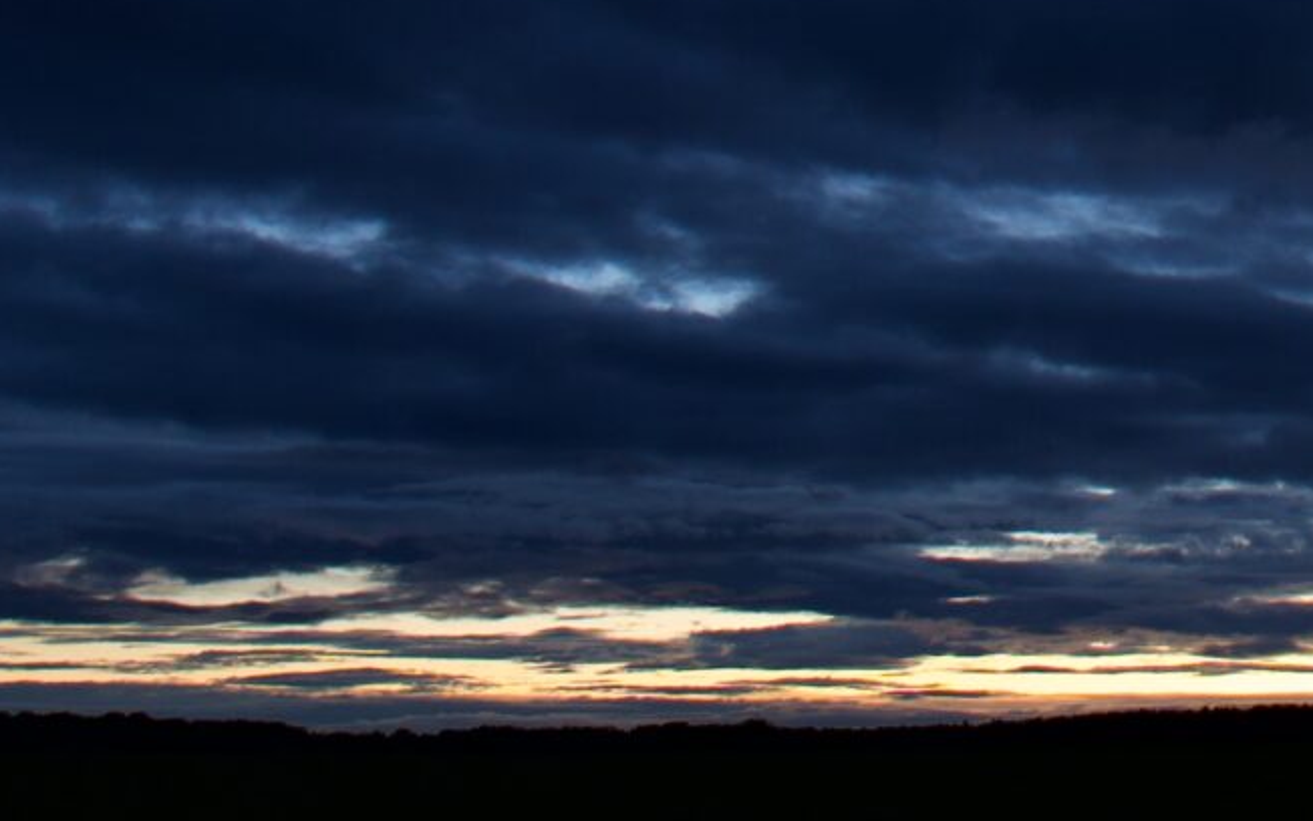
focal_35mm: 72
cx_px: 1494
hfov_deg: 26.1
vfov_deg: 17.3
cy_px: -148
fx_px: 2577
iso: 100
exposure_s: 1/5
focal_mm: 12
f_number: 2.8
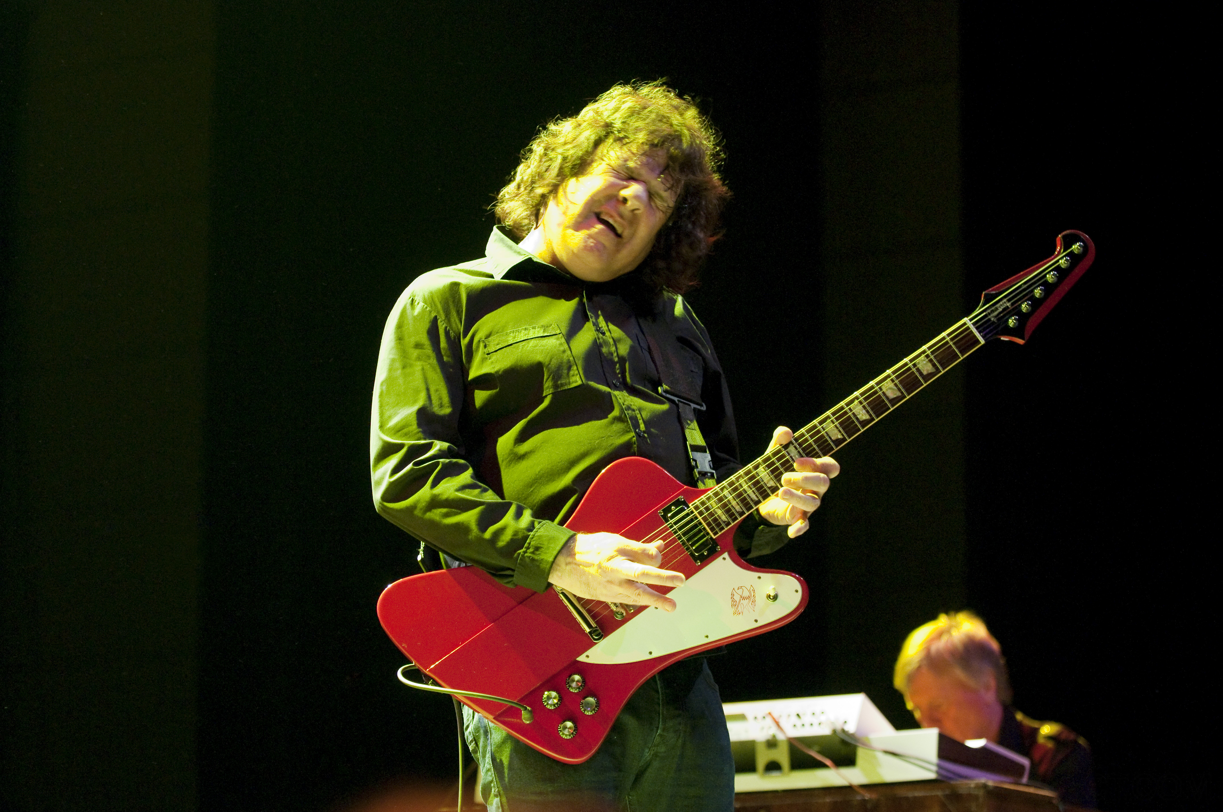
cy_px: 406
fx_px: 4173
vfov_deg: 11.1
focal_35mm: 123
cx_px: 612
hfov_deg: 16.7
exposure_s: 1/80
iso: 3200
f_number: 2.8
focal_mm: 82
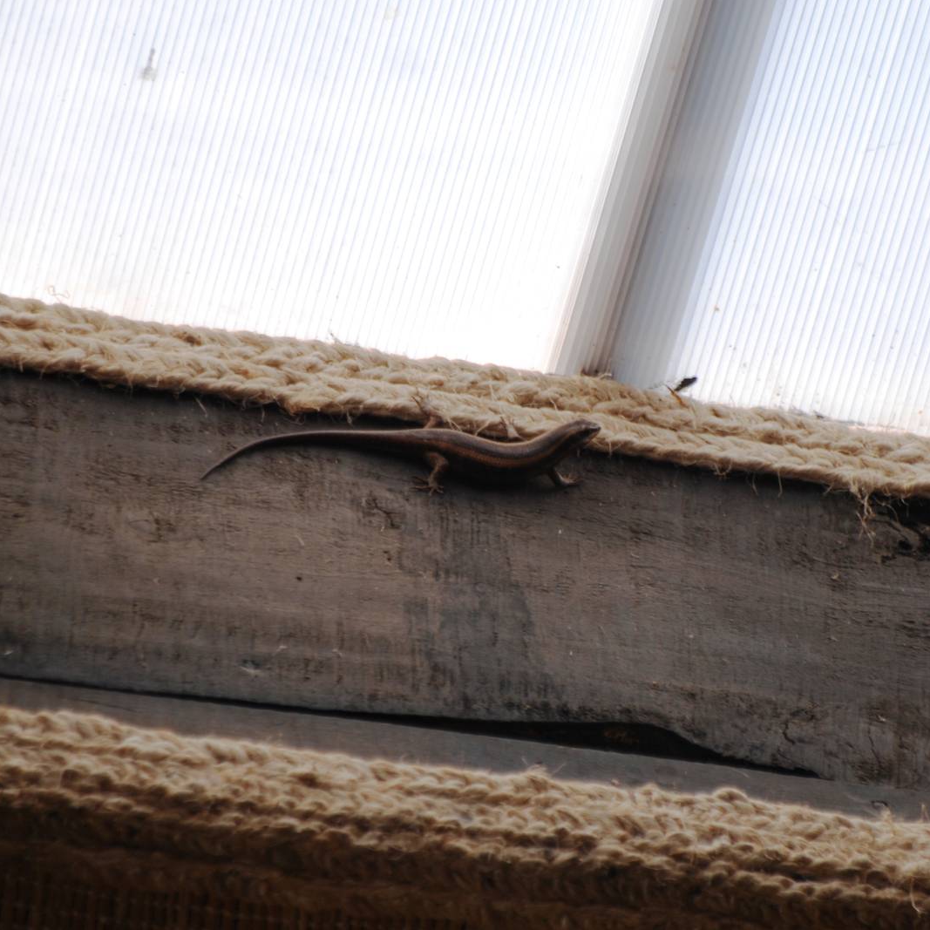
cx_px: 695
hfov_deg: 3.1
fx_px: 17447
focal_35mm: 574
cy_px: 464
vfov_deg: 3.1
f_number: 5.6
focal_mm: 300
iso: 100
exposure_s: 1/125
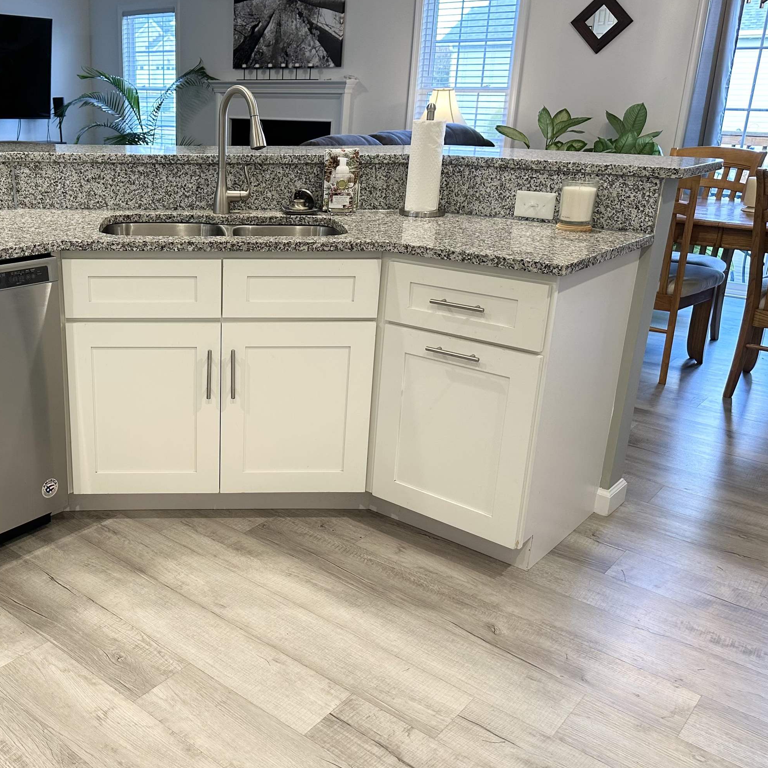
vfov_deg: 49.7
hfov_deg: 48.0
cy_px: 363
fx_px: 828
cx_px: 201
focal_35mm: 33
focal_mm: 6.86
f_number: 1.78
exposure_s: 1/60
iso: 125
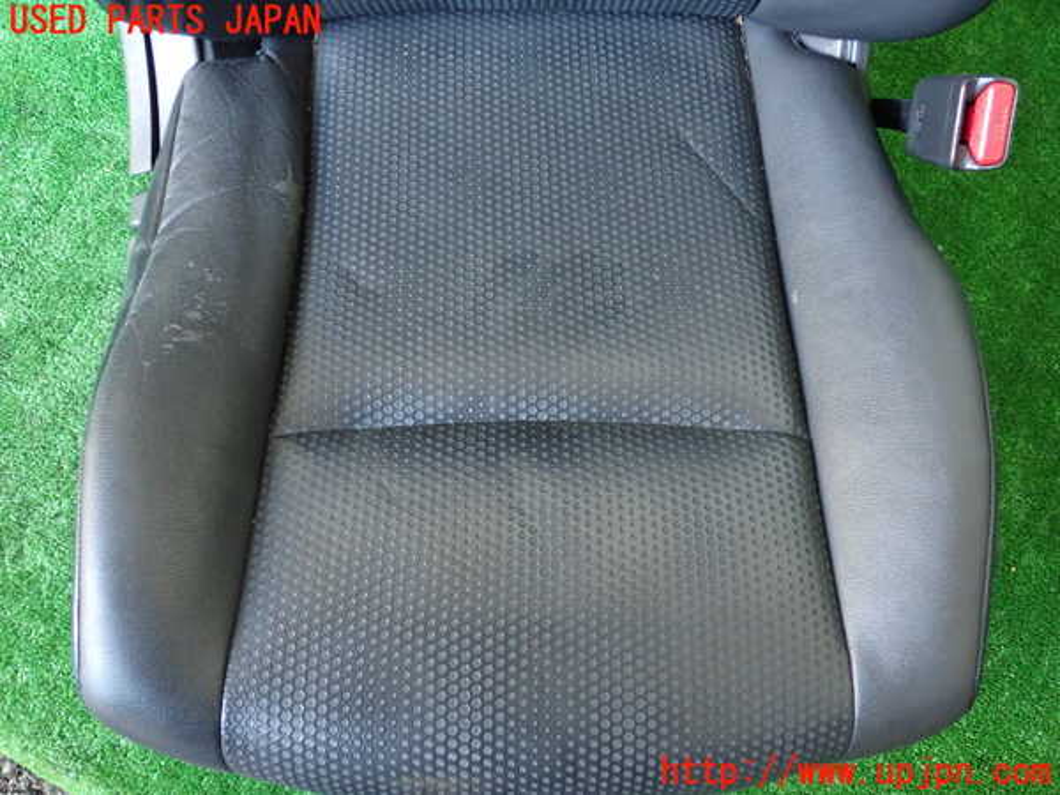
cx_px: 530
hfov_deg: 60.0
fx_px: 919
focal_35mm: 30
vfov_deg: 46.8
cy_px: 398
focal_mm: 5.4
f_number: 2.3
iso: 800
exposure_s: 1/30
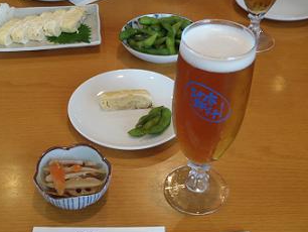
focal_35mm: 47
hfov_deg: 40.4
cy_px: 132
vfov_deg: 30.9
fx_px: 419
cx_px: 143
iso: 200
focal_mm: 7.28
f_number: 4.7
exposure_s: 1/15
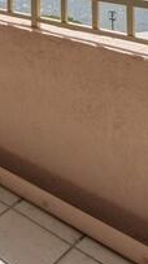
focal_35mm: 62
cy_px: -72
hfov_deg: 16.1
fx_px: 433
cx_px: -126
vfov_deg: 28.4
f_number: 11
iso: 100
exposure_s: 1/160
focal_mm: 15
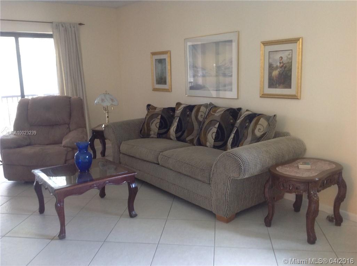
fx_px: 360
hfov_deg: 52.7
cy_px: 133
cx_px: 178
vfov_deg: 40.6
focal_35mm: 35
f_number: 2.4
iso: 160
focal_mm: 4.28
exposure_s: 1/15
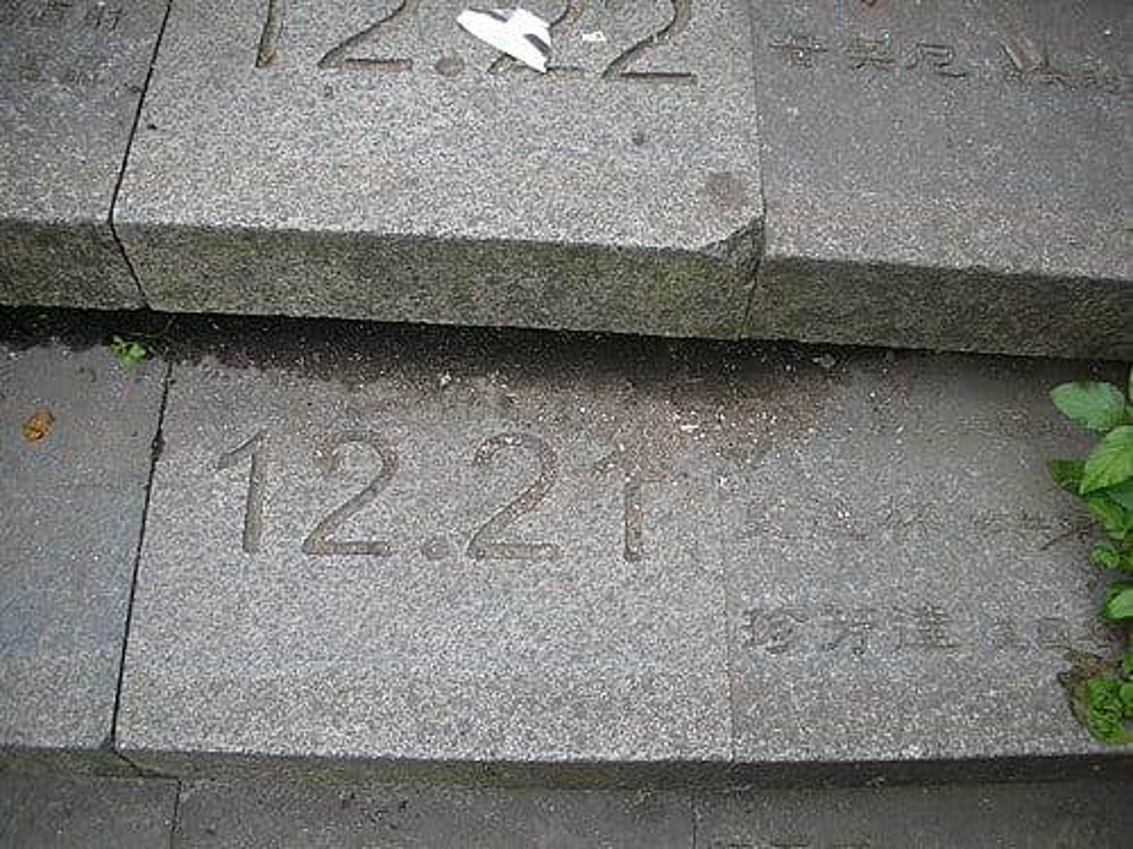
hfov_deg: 52.6
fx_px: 1146
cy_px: 424
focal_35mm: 35
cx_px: 566
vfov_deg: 40.7
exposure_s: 1/220
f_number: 3
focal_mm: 5.8
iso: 50
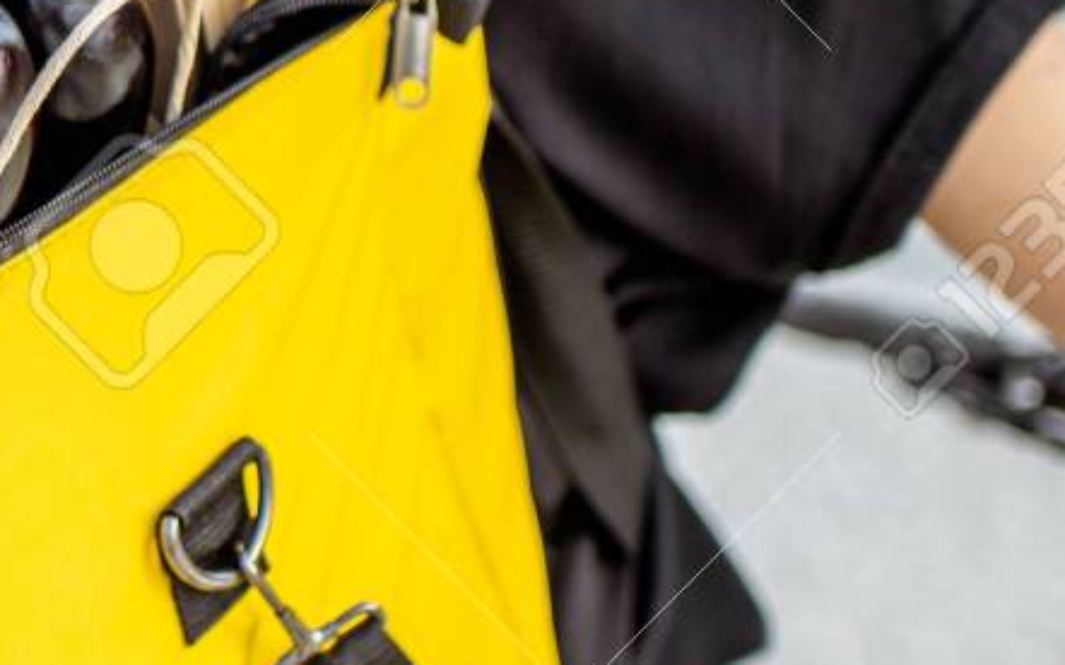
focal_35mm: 105
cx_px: -311
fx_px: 3047
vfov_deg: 12.4
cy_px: 163
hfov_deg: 18.5
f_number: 2.2
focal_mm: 35
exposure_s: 1/3200
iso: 160
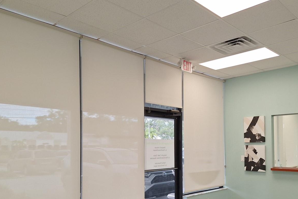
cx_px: 154
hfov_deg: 57.2
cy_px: 146
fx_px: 273
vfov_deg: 39.0
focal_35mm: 33
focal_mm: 5.54
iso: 40
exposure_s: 1/212
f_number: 1.8
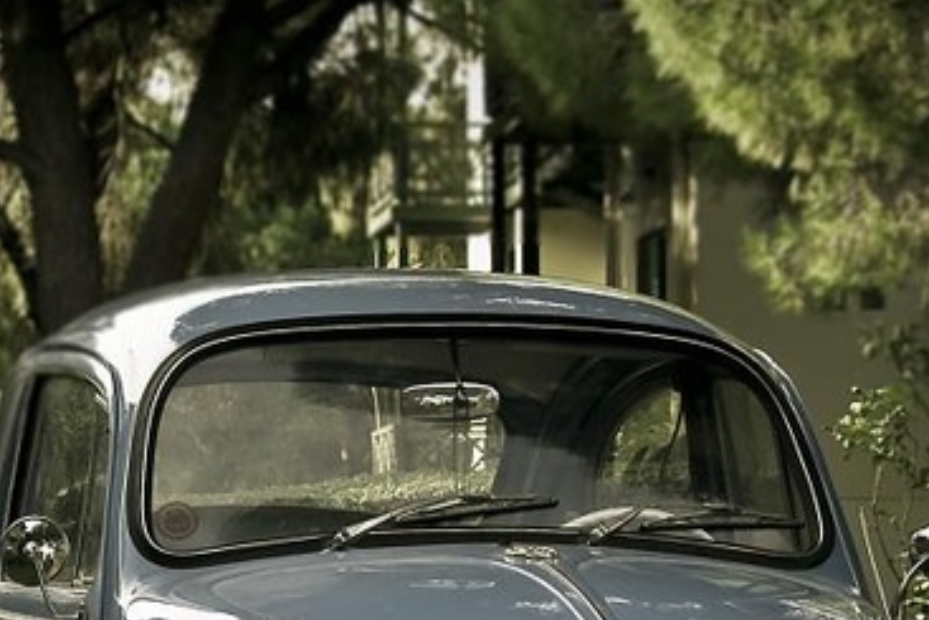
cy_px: 714
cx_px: 43
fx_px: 5111
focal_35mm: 198
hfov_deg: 10.3
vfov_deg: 6.9
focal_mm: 48
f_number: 9
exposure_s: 1/30
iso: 100
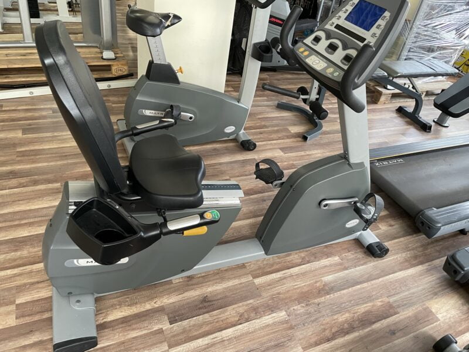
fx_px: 352
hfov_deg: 67.3
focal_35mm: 26
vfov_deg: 53.1
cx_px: 234
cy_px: 176
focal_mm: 4.2
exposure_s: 1/50
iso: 200
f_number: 1.6
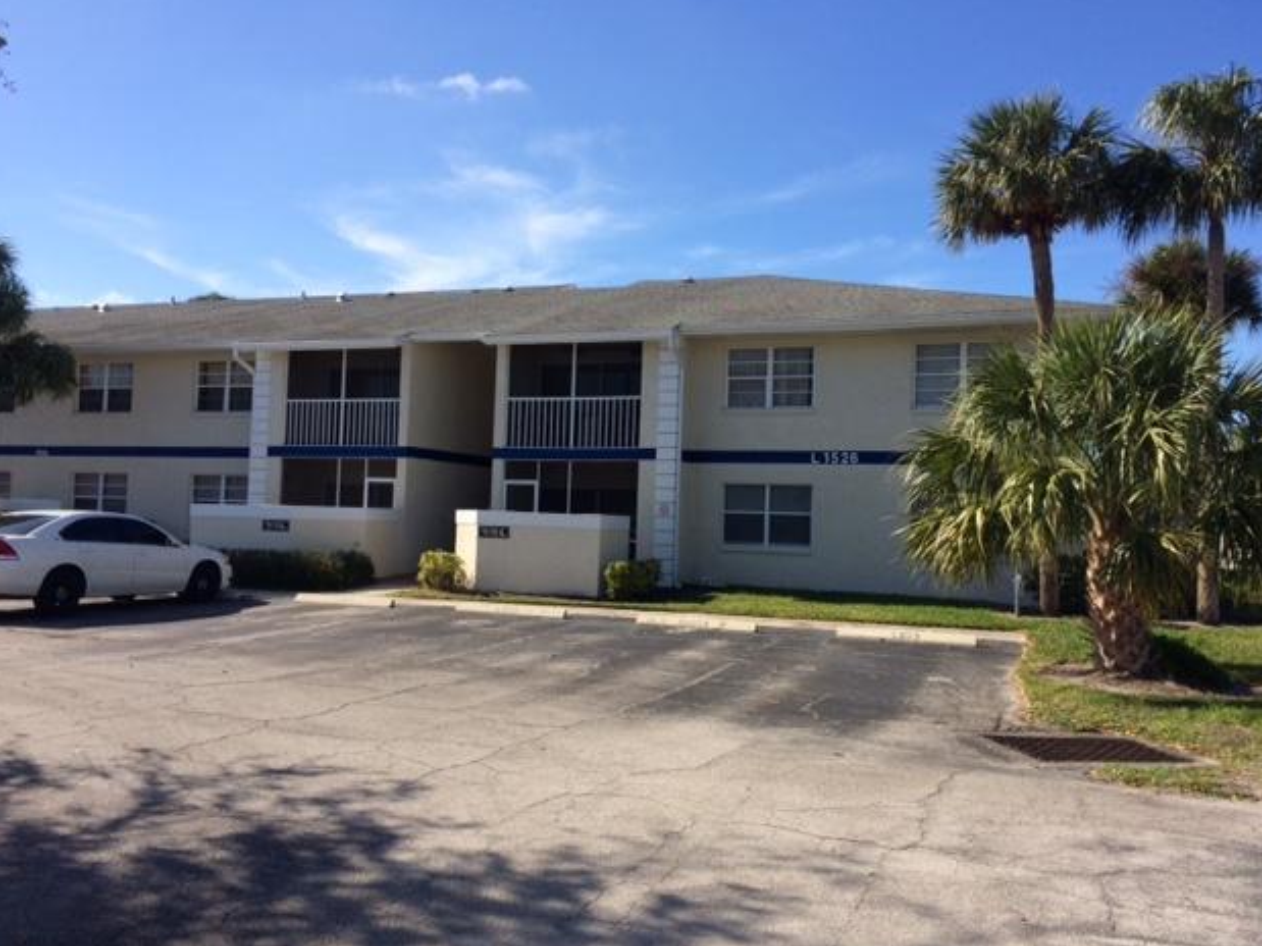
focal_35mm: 30
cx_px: 646
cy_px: 475
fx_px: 1094
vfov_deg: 46.8
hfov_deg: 60.0
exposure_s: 1/1866
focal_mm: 4.15
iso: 32
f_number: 2.2
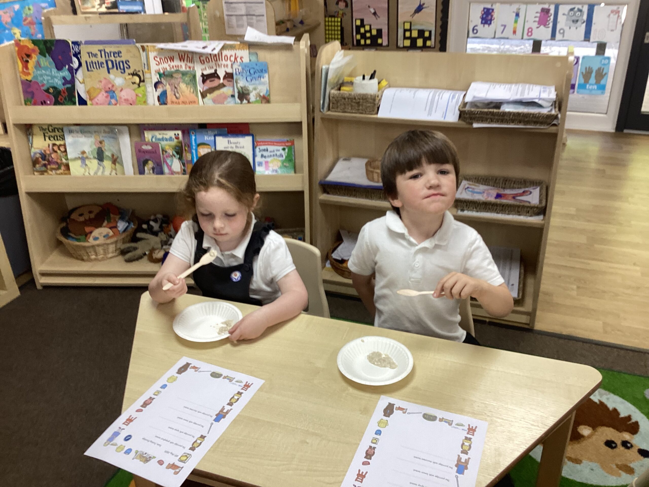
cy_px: 244
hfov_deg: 58.4
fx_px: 581
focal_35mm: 31
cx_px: 324
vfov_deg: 45.4
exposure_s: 1/50
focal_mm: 3.3
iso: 80
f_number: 2.4
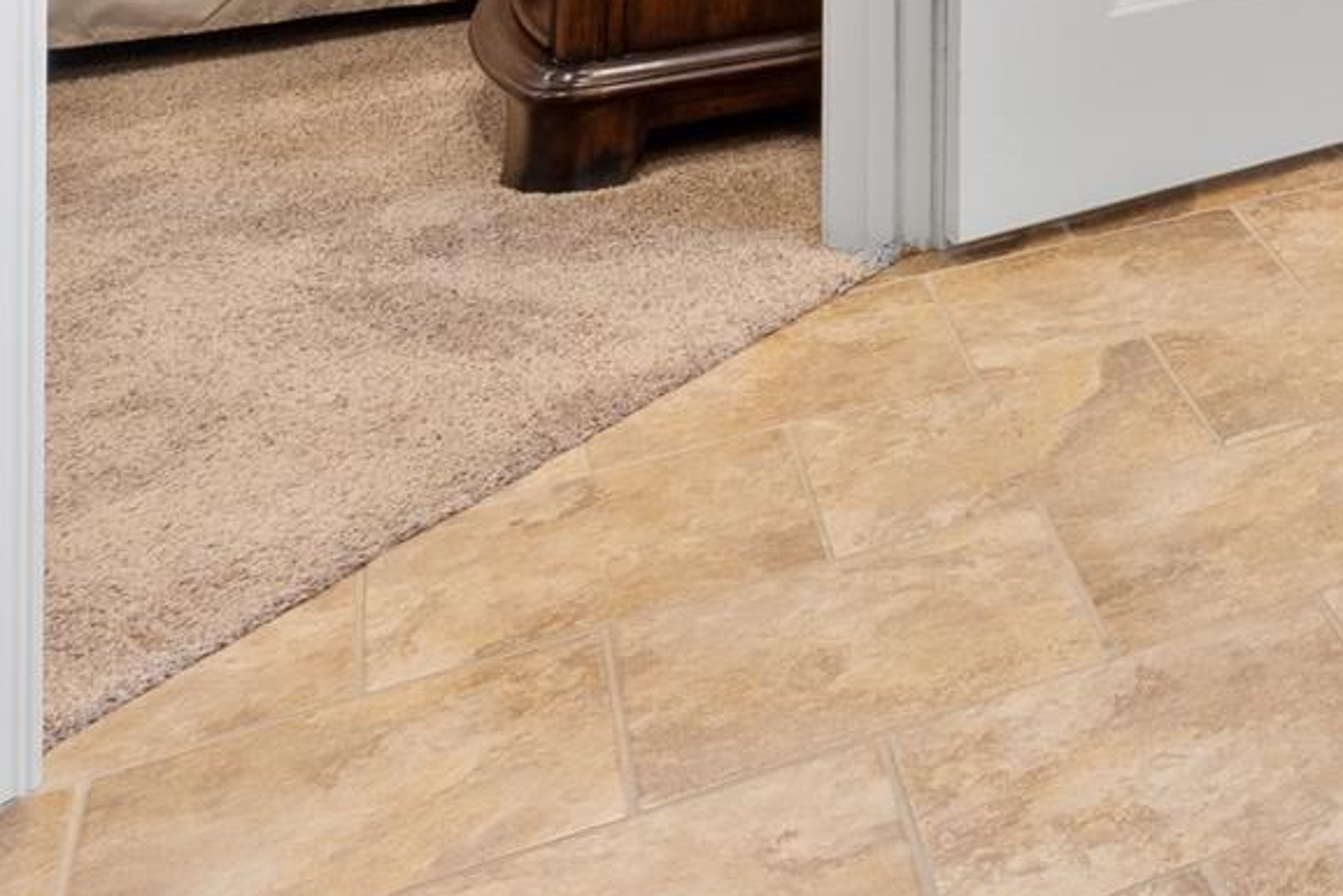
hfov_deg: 21.4
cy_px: -867
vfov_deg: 16.3
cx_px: 2367
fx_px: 2425
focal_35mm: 65
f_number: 9
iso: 200
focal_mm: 10
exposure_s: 1
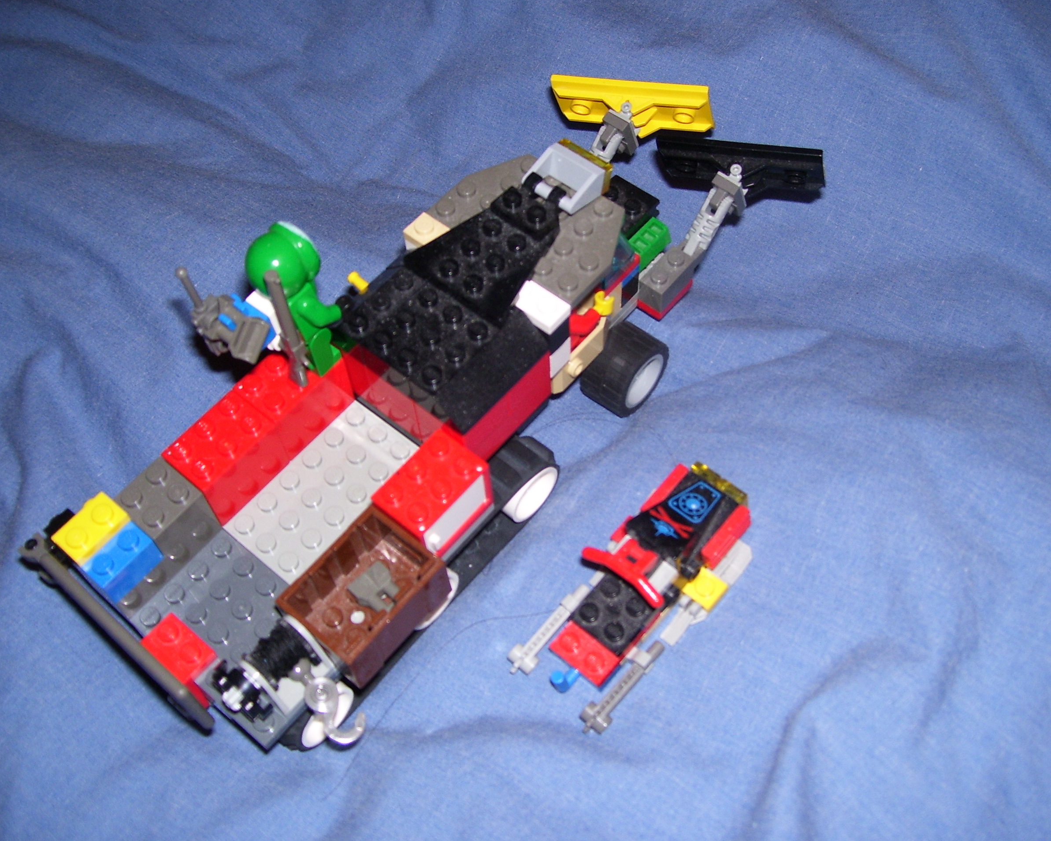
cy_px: 417
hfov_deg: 46.8
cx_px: 518
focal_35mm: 39
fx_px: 1213
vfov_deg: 38.2
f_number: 2.7
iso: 80
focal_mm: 6
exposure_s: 1/60
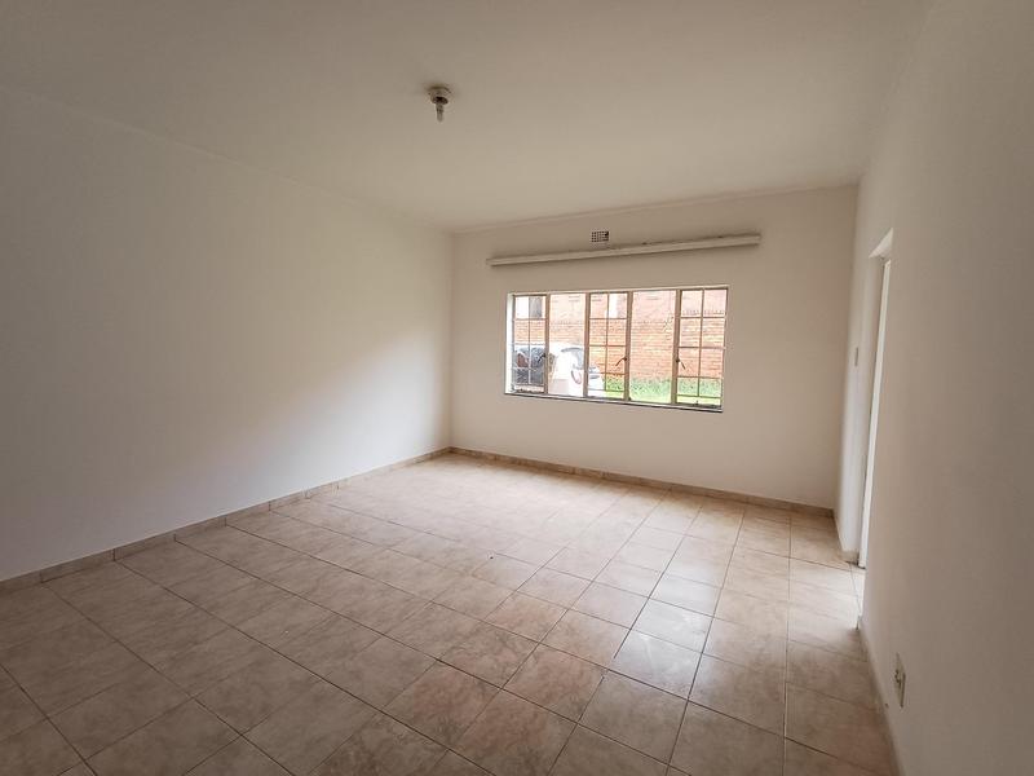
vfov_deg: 78.1
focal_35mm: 16
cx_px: 517
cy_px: 388
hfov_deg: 94.5
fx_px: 478
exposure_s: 1/100
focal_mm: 1.64
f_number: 2.2
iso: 64
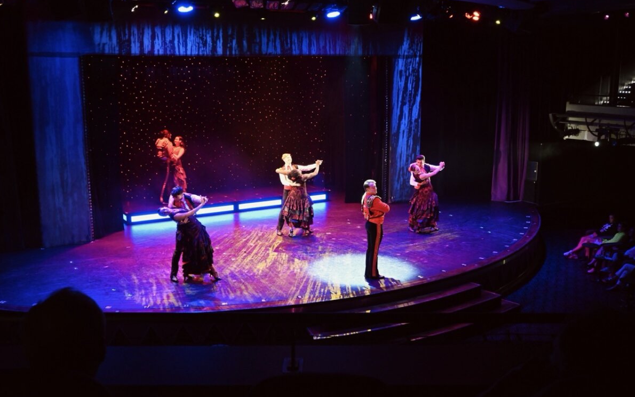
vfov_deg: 33.8
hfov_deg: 51.8
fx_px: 654
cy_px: 199
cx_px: 316
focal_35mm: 38
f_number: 4.2
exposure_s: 1/60
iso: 3600
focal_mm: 24.5
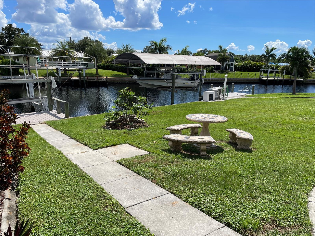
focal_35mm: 26
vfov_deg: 53.1
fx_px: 237
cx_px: 158
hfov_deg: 67.3
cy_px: 118
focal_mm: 4.2
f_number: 1.6
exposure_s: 1/4651
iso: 32
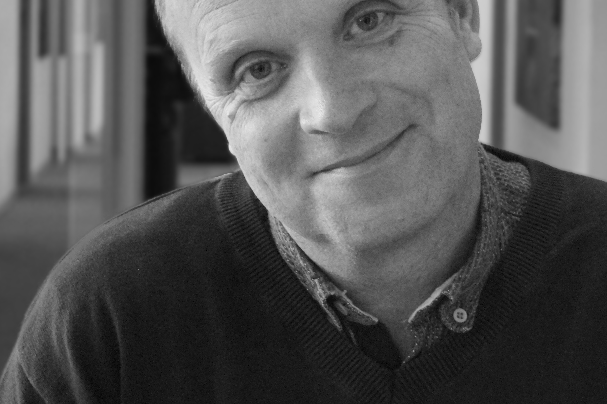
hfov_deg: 15.0
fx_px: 2306
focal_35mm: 137
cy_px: 121
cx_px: 379
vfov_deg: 10.0
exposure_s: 1/80
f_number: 10
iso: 3200
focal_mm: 55
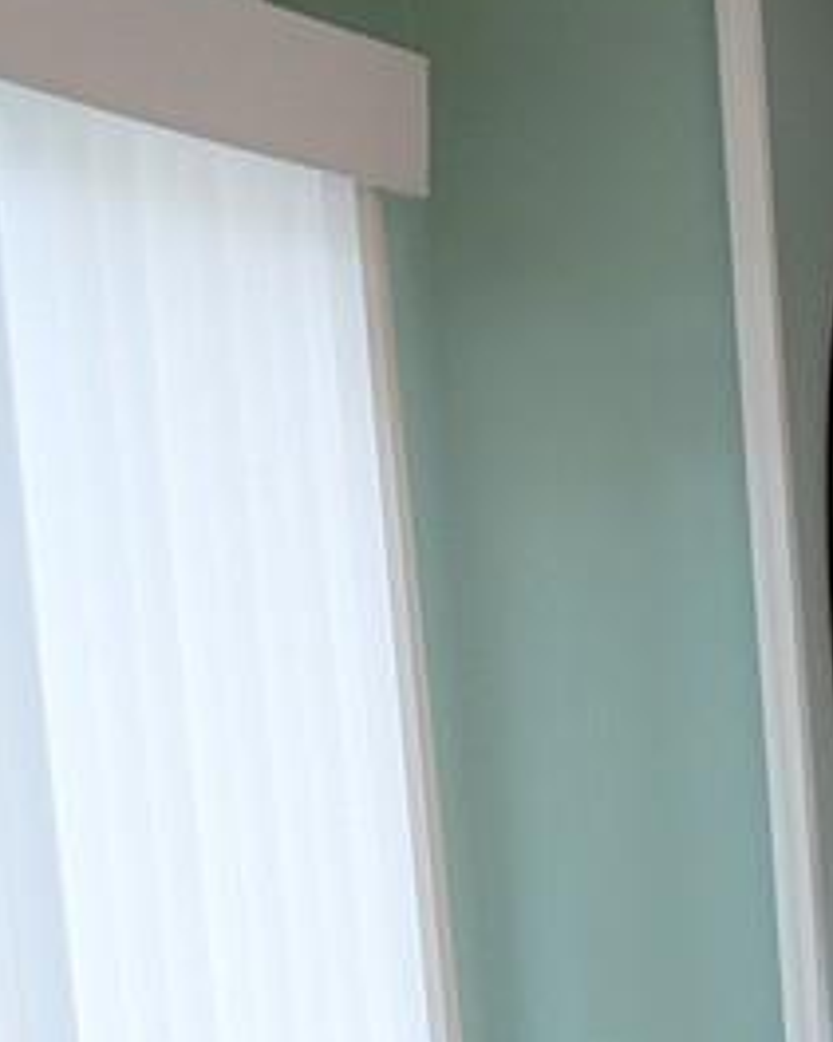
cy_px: 1243
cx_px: 2989
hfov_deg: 7.9
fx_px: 4564
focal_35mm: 148
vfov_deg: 12.7
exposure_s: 1/60
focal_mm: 4.69
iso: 125
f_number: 1.8
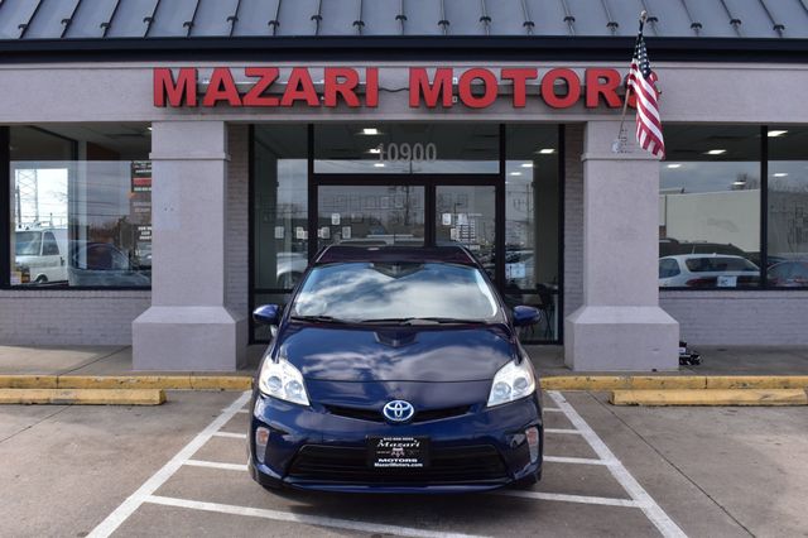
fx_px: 841
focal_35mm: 38
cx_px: 404
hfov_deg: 51.3
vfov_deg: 35.5
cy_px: 269
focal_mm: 25
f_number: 10
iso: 400
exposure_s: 1/320
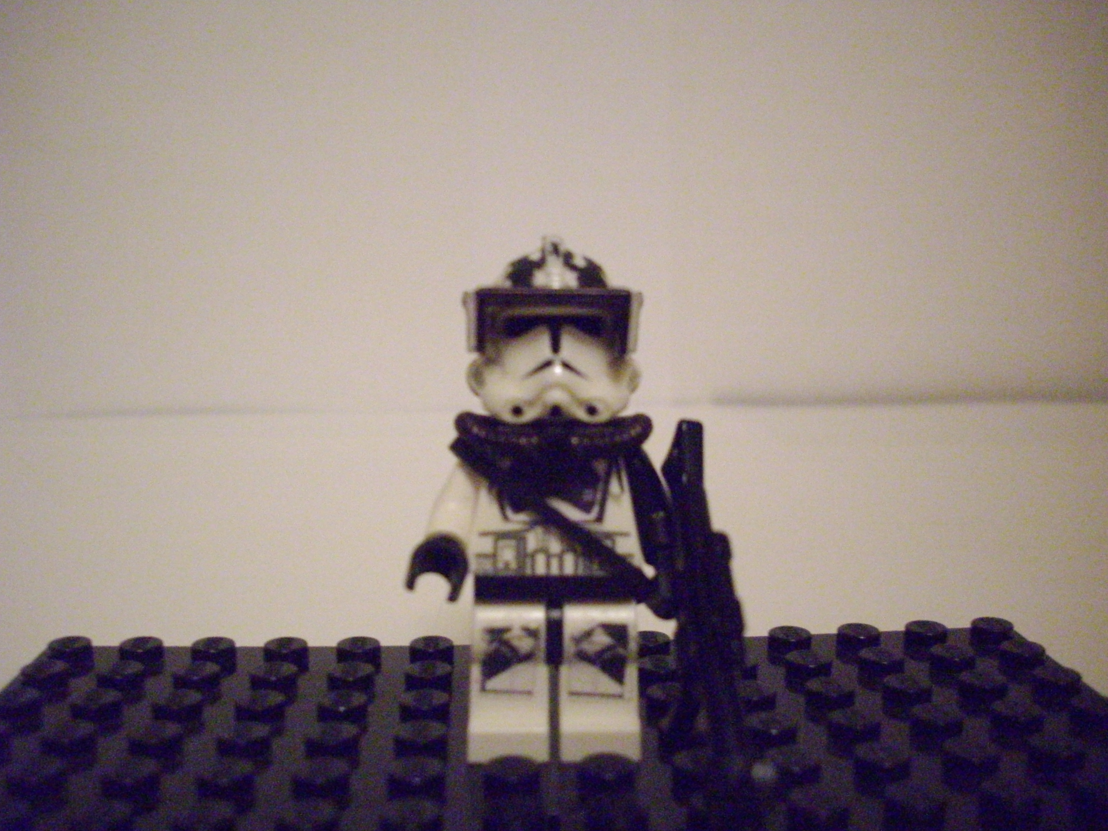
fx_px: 1184
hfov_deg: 50.1
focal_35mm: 37
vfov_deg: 38.7
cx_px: 554
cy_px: 416
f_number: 2.8
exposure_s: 1/30
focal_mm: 6.2
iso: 1000
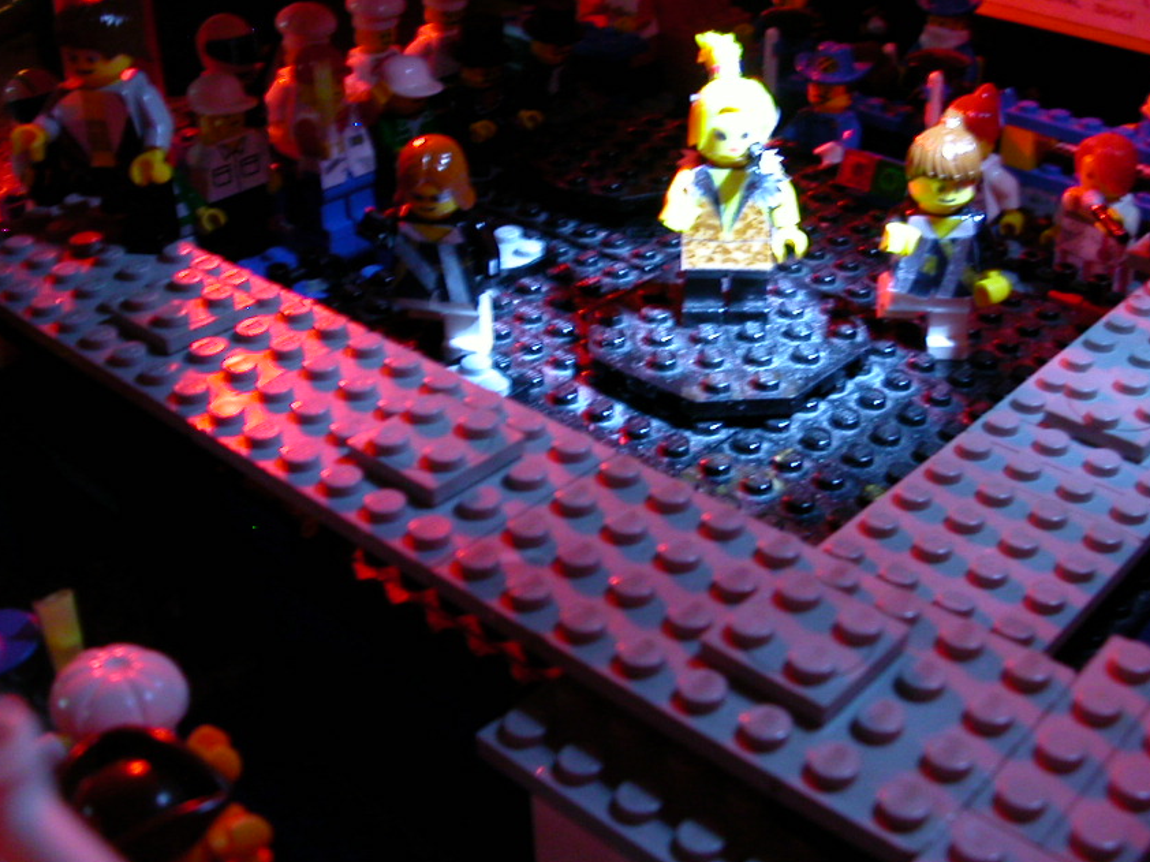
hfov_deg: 41.9
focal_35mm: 45
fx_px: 1495
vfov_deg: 32.1
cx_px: 690
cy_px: 347
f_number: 2.7
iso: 200
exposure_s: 1
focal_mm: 5.6
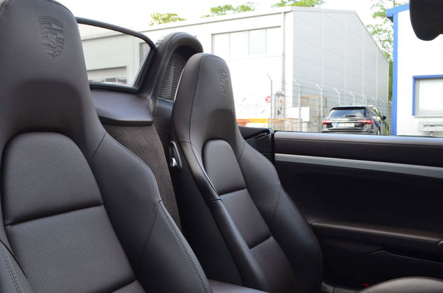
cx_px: 180
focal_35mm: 40
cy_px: 162
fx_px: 491
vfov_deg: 33.2
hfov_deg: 48.3
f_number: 10
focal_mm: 22
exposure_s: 1/50
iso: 400
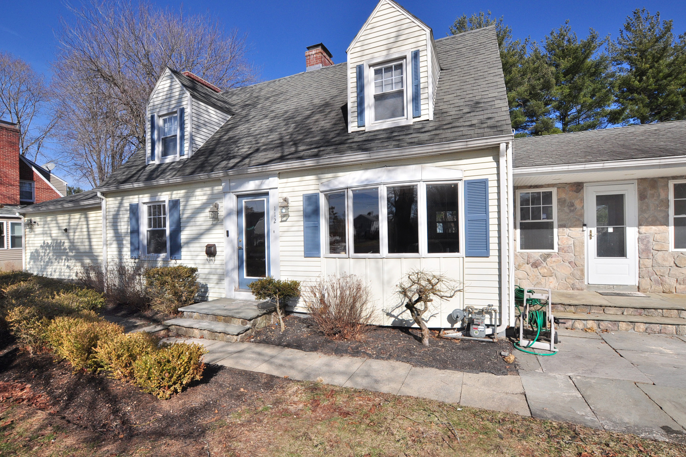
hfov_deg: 96.7
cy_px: 234
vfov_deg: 73.7
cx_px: 342
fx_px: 305
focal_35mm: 16
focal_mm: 10
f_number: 9
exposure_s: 1/640
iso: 250
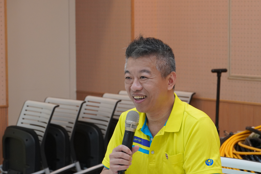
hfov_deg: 15.8
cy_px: 102
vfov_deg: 10.5
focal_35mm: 130
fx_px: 942
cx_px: 151
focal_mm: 70
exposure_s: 1/160
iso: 1600
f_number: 5.6
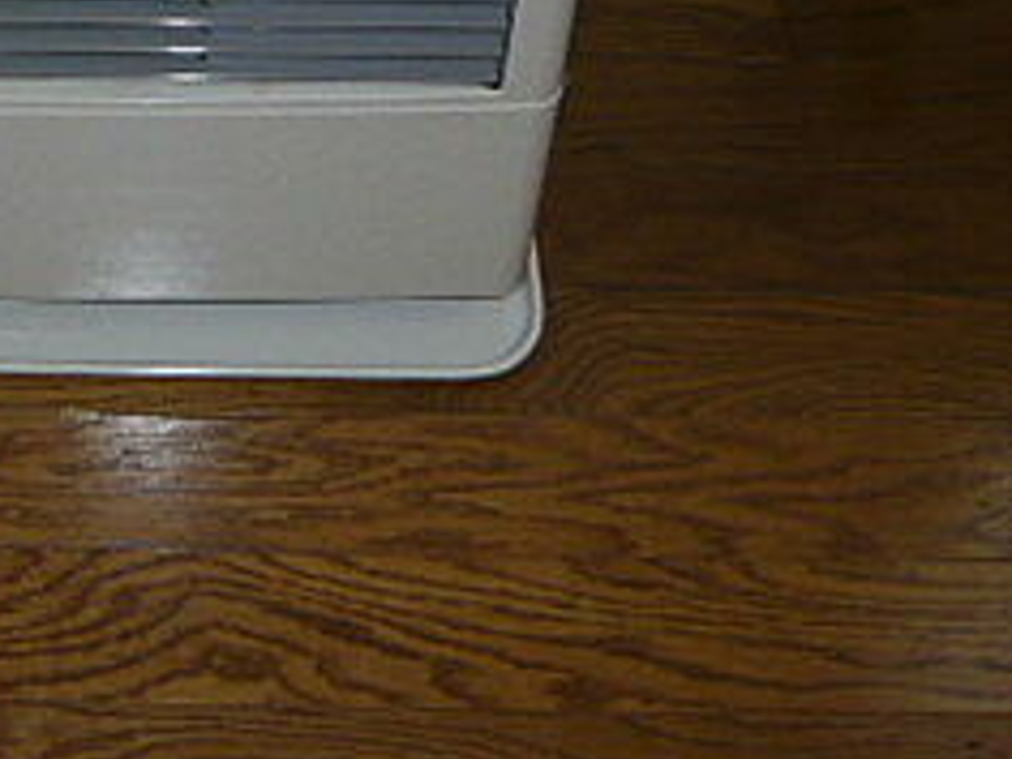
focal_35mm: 76
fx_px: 2222
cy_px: -257
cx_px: 13
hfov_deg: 24.5
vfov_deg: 18.0
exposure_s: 1/30
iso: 100
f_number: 2.8
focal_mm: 4.6
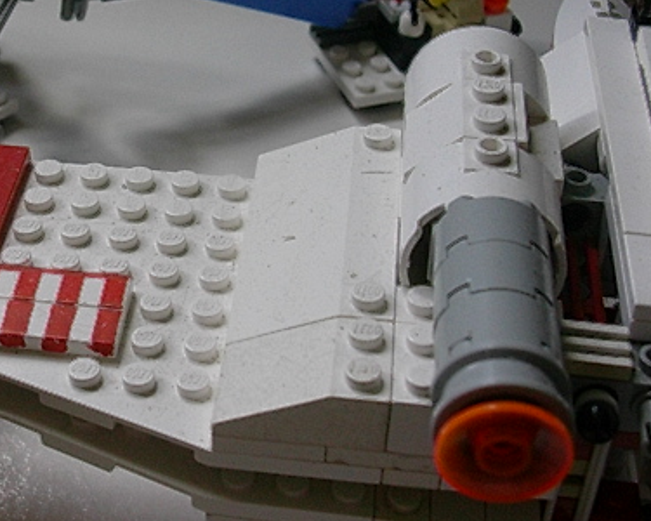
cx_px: 184
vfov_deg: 20.2
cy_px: 109
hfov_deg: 25.2
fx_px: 1445
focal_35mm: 75
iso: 70
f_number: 2.9
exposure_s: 1/152
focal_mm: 6.7
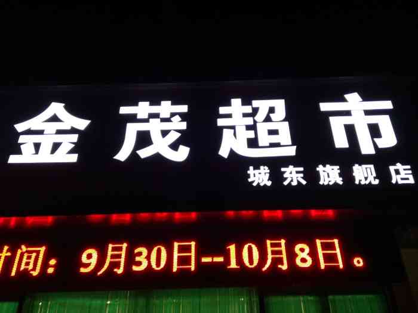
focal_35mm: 30
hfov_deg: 60.0
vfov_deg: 46.8
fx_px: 362
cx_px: 209
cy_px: 156
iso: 157
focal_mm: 4.12
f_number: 2
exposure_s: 1/50
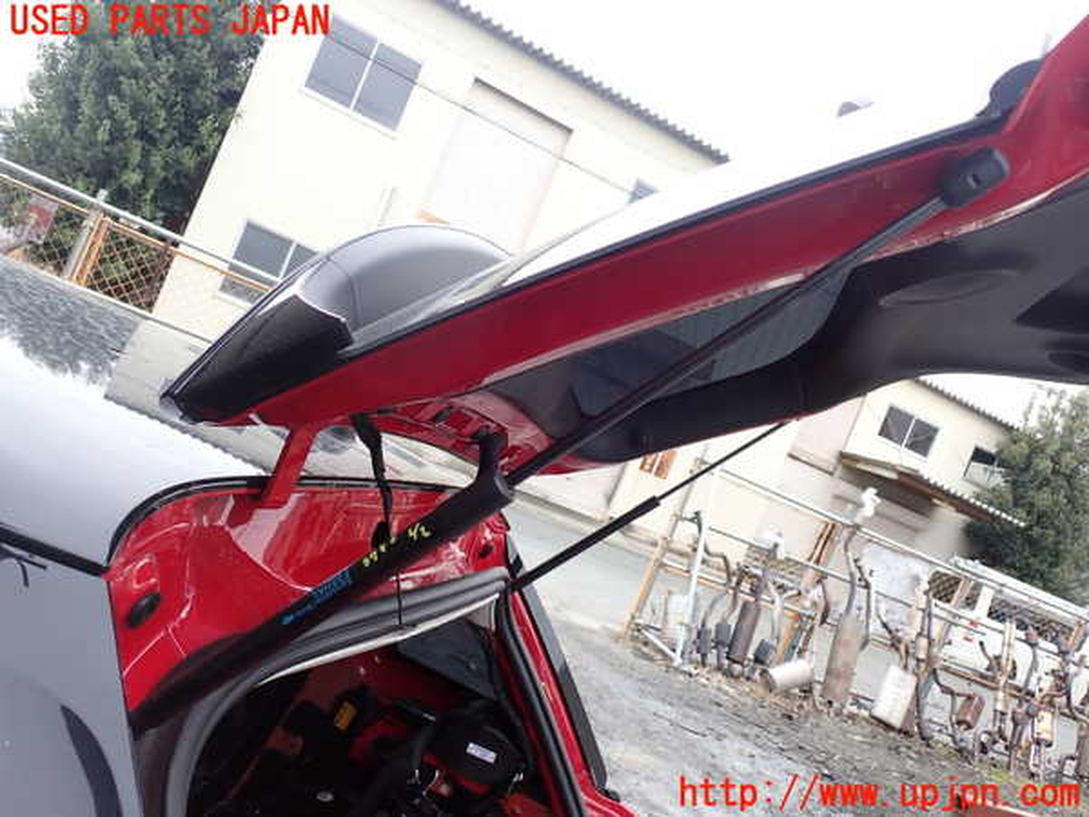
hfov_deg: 60.0
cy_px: 408
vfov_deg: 46.8
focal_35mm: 30
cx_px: 544
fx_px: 944
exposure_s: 1/160
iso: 100
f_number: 3.2
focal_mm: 5.4
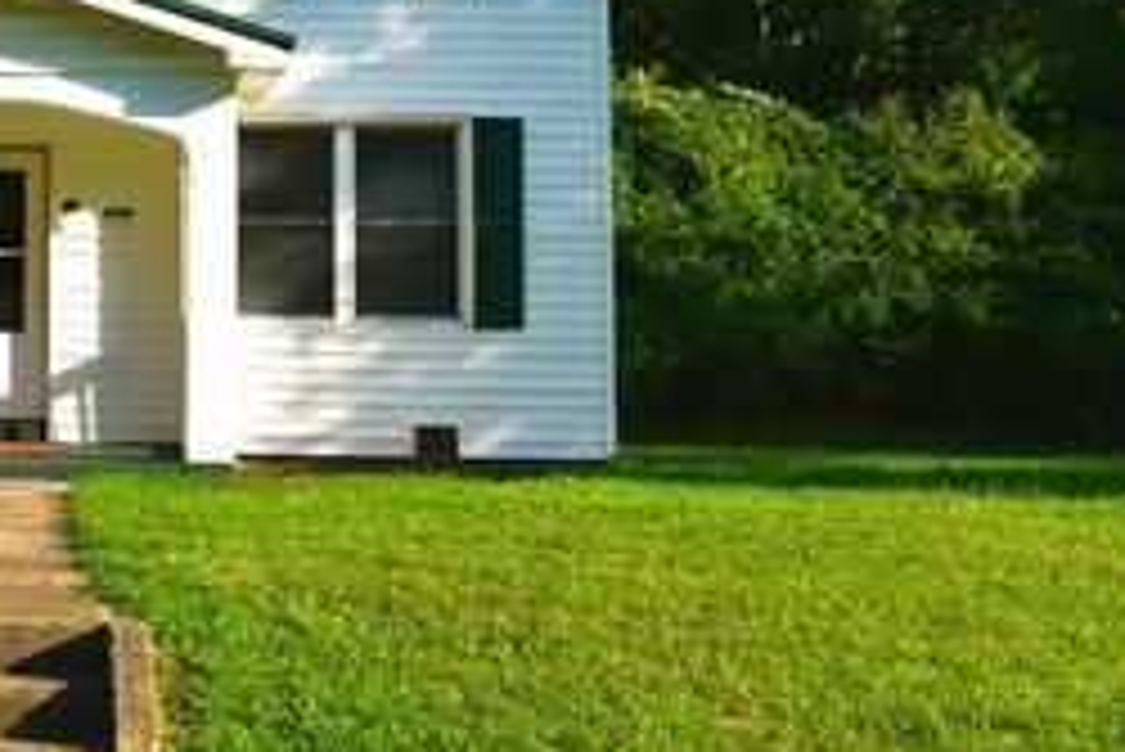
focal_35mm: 72
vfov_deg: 18.7
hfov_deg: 26.6
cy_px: 110
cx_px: 4
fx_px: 2251
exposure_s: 1/500
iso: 400
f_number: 11
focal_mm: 24
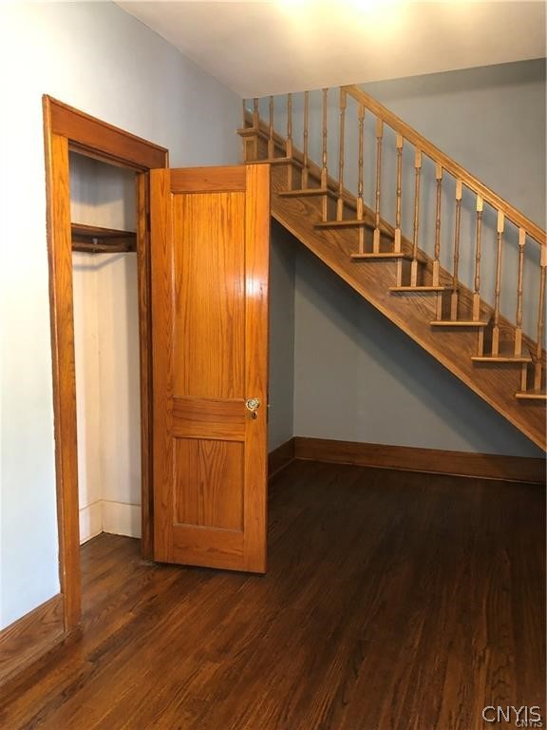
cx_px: 274
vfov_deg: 63.4
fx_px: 590
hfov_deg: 49.7
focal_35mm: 28
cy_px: 365
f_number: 1.8
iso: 100
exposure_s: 1/12
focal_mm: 4
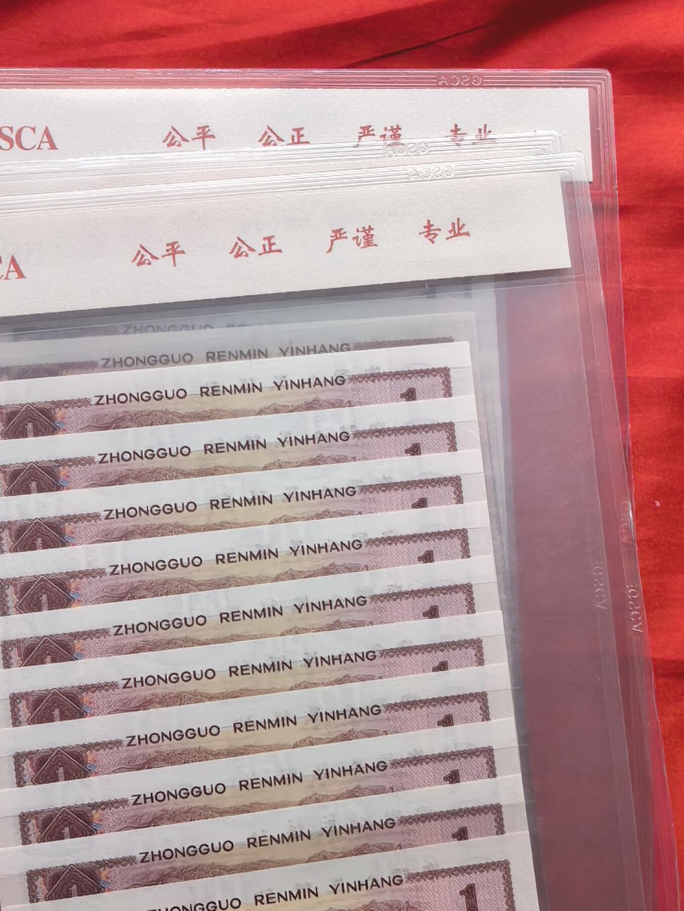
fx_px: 1265
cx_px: 342
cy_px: 456
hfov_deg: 30.3
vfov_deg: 39.7
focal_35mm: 48
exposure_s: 1/102
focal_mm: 1.95
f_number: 2.2
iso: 50
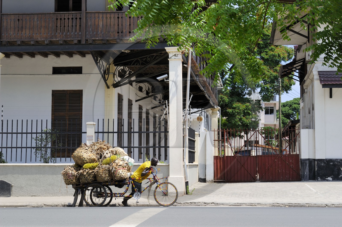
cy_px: 114
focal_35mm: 70
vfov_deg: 19.4
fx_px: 664
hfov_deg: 28.9
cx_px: 171
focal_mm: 70
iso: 200
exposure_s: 1/200
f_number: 11
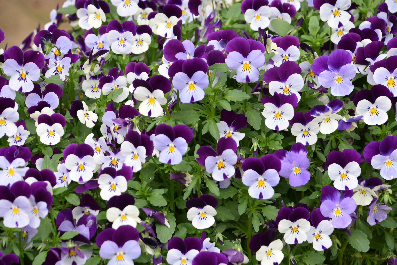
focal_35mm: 183
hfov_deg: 11.2
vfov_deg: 7.5
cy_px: 132
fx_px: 2018
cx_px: 198
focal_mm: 122
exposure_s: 1/125
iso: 320
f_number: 8
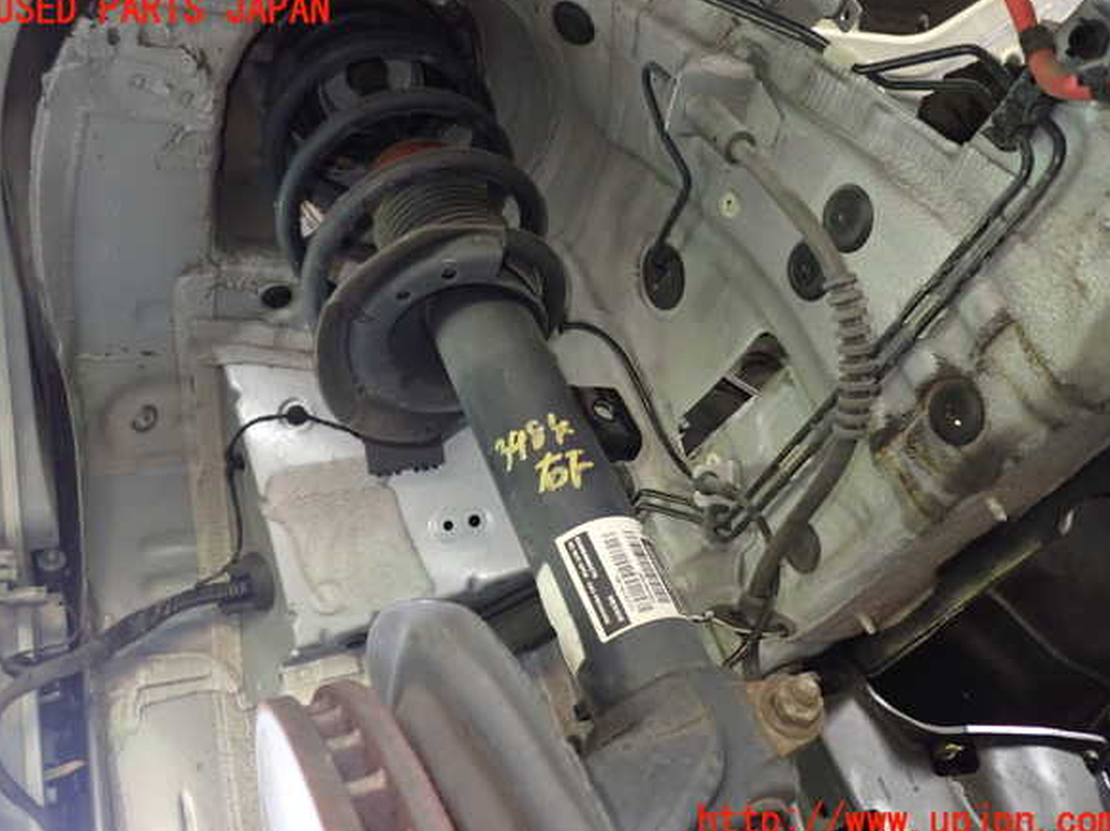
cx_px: 556
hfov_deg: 58.4
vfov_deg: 45.4
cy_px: 416
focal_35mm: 31
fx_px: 993
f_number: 2.3
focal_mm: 5.4
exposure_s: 1/25
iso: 800
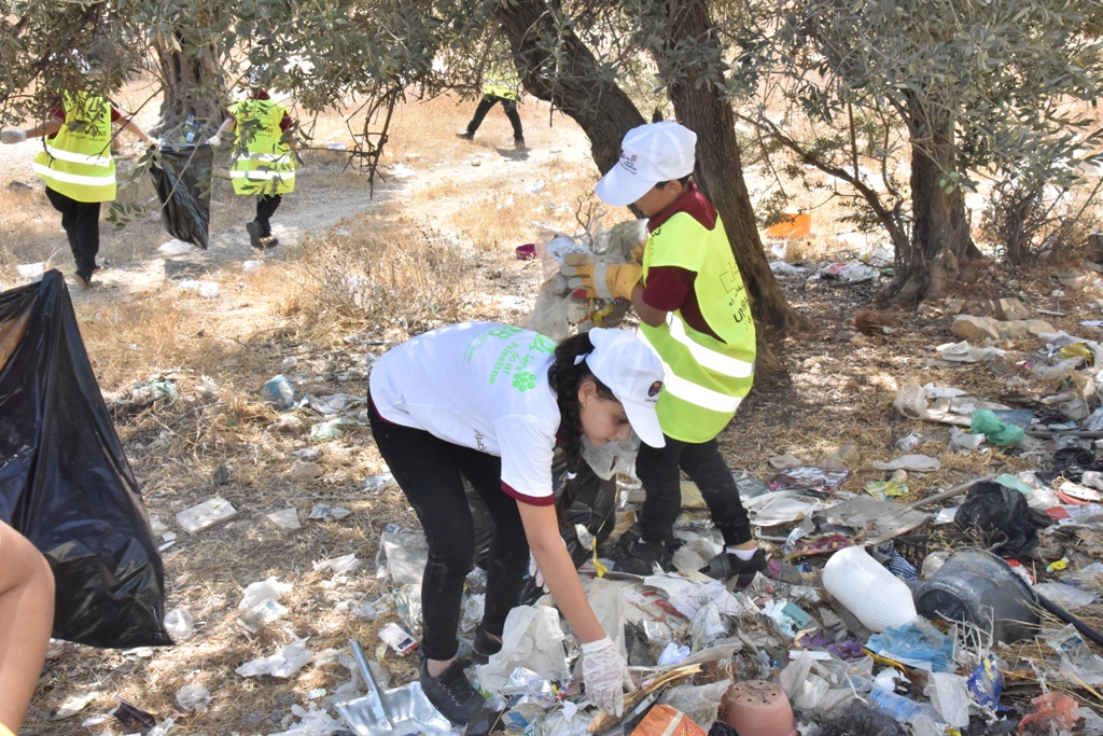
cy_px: 368
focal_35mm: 38
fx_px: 1164
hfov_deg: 50.7
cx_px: 552
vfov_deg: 35.1
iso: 3200
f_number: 22
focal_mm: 38
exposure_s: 1/250
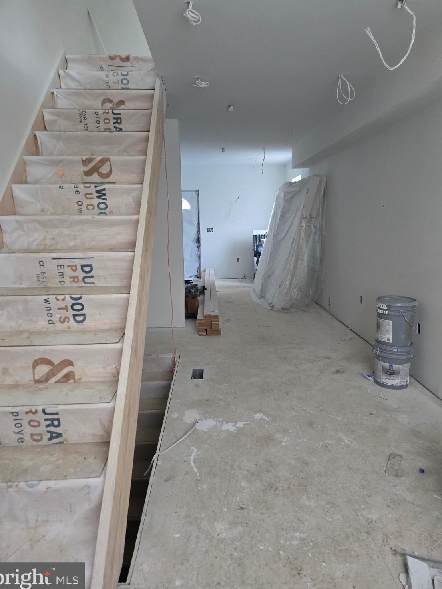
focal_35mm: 24
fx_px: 409
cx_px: 216
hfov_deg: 56.8
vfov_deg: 71.6
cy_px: 288
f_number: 1.8
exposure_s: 1/60
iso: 640
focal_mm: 5.4
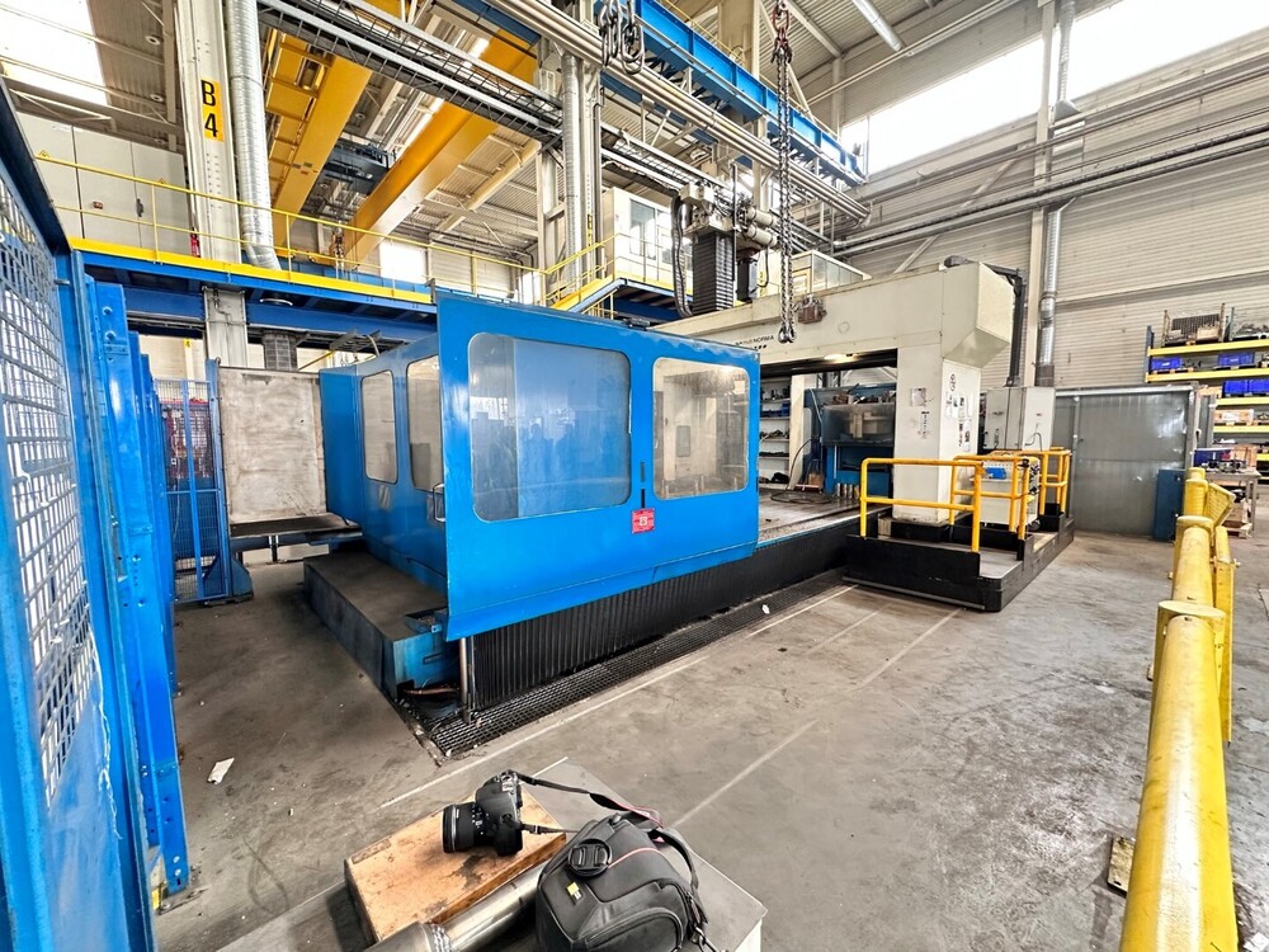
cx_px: 634
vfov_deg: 85.7
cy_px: 476
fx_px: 513
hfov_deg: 102.1
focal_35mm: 14
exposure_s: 1/55
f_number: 2.2
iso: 400
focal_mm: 2.22
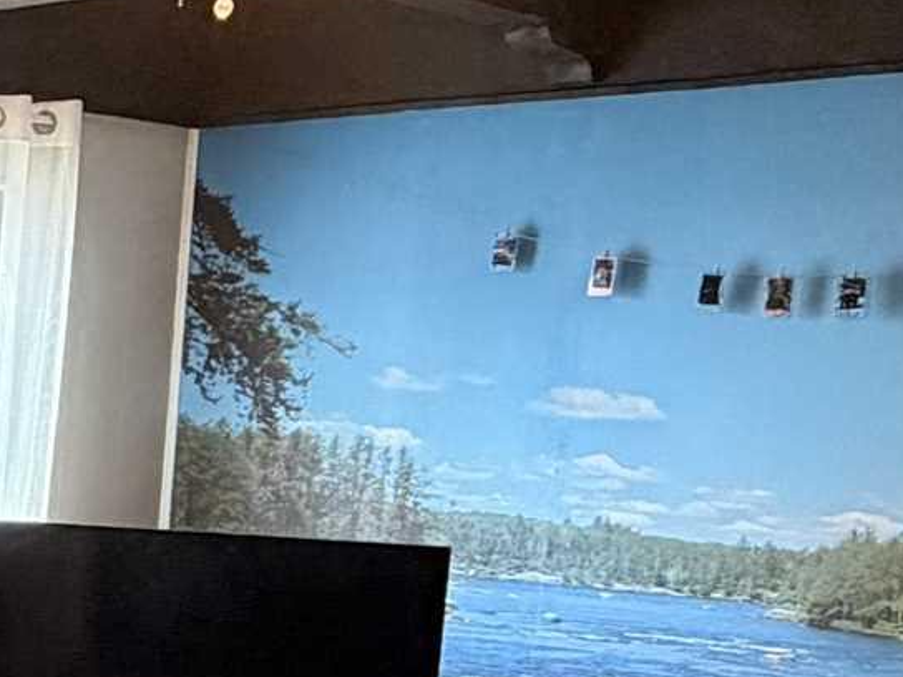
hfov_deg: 21.3
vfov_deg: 18.1
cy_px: 702
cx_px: -405
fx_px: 2061
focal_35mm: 79
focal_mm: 2.22
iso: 400
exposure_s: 1/60
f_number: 2.2
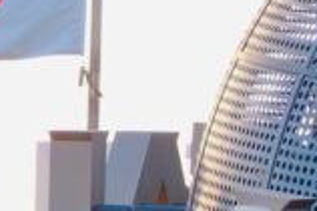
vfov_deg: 1.8
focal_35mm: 779
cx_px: 650
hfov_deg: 2.6
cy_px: 49
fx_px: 6852
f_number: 4
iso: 400
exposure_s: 1/100
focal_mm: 80
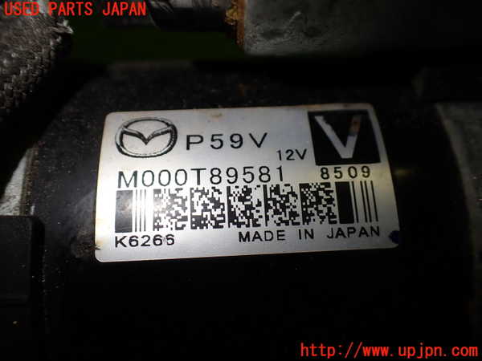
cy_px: 180
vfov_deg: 46.8
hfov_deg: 60.0
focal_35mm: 30
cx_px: 241
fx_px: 418
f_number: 2.3
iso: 100
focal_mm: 5.4
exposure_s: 1/200
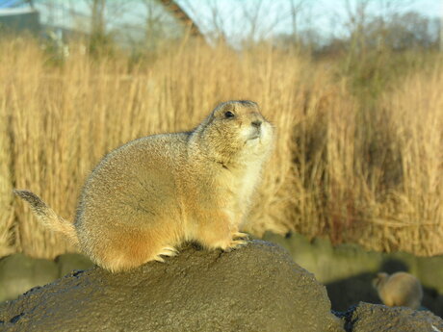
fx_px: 1331
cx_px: 222
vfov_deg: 14.2
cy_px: 166
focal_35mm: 104
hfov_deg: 18.9
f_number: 3.7
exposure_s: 1/186
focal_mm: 26.5
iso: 50
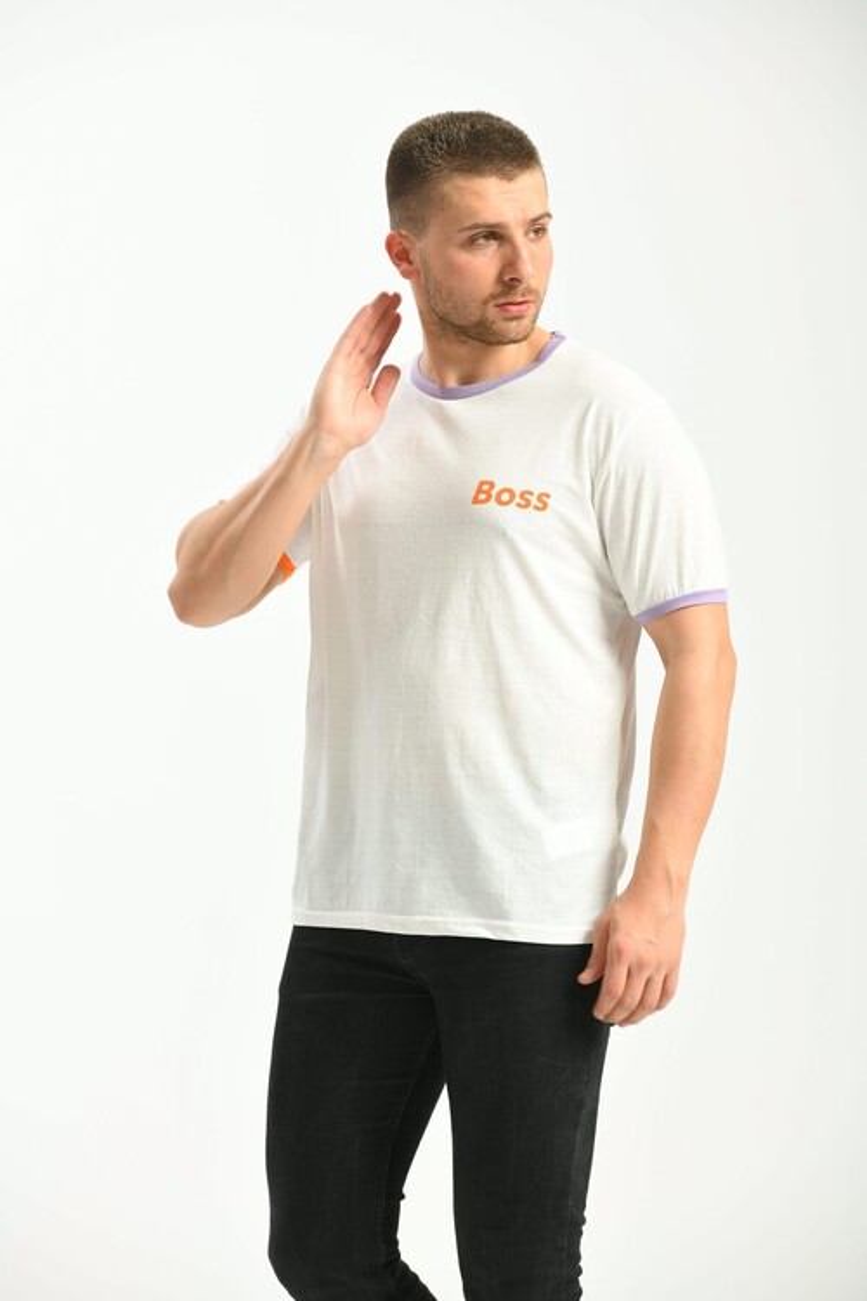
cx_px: 434
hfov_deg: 11.0
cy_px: 650
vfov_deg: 16.4
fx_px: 4515
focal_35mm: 125
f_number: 5.6
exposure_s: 1/160
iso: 100
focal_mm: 125
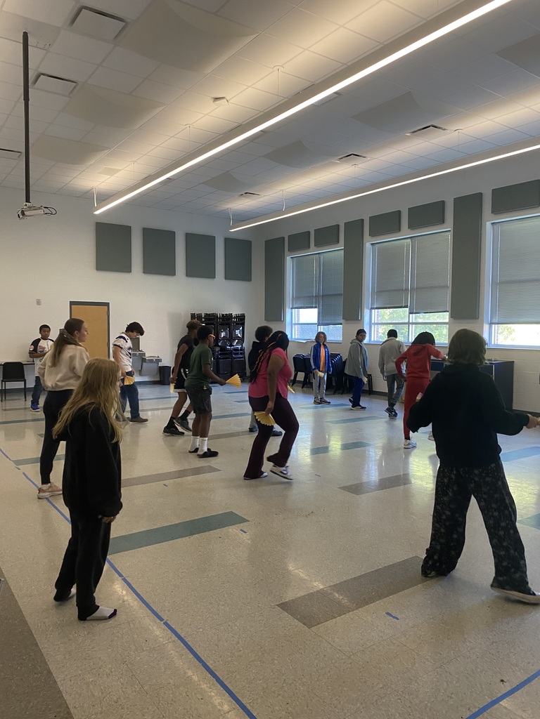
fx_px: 541
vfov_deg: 67.3
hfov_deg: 53.1
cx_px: 270
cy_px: 360
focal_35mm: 26
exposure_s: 1/60
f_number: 1.8
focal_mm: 4.25
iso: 250
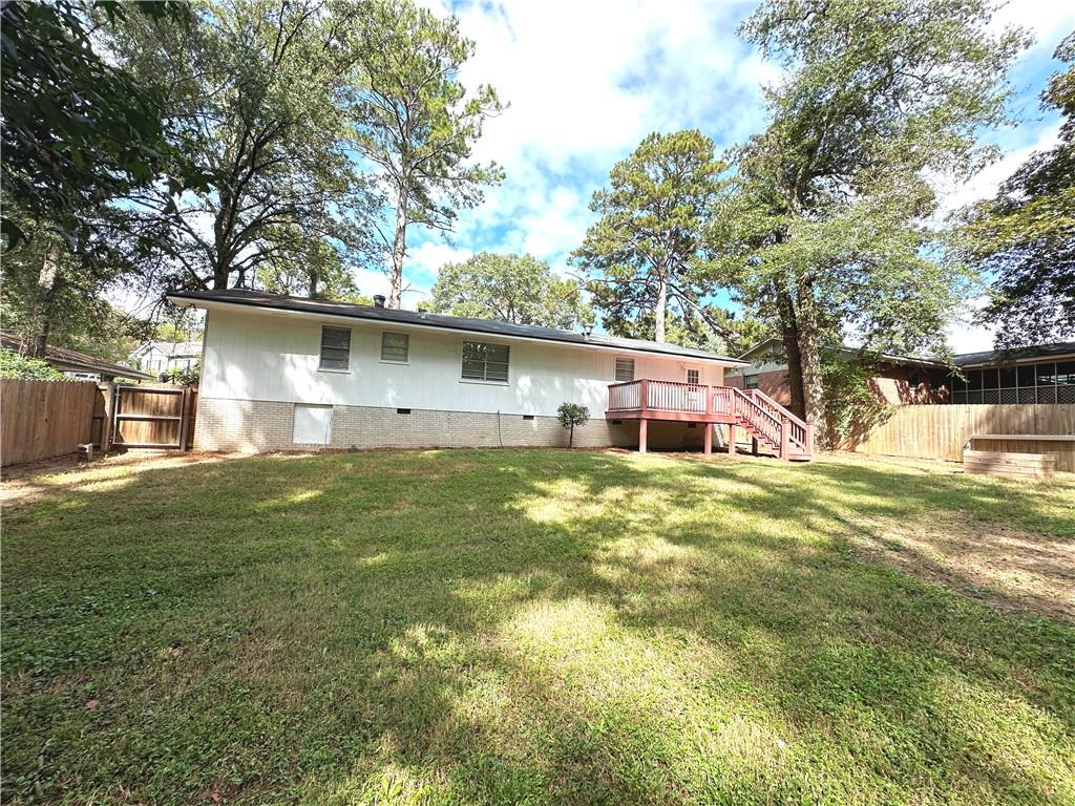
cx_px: 538
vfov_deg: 85.7
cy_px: 403
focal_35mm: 14
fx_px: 435
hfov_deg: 102.1
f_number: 2.2
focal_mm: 2.22
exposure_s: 1/636
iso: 40
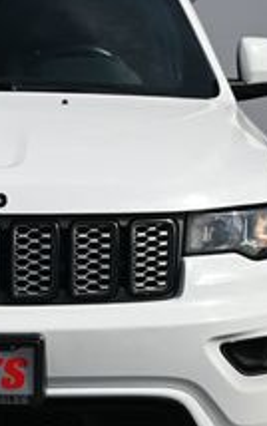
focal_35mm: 192
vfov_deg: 10.9
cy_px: 220
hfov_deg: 6.8
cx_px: -24
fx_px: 2232
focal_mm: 42
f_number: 7.1
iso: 100
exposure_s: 1/320
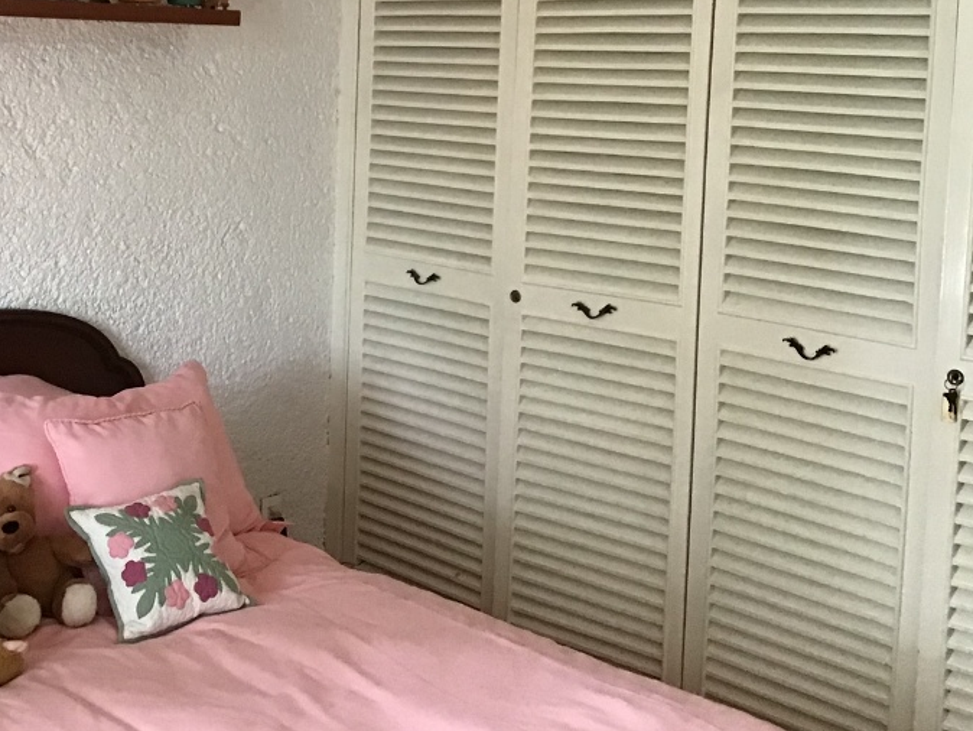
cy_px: 157
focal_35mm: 49
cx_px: 256
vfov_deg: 29.1
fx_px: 1378
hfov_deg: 38.0
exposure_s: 1/30
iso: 200
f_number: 2.4
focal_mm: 3.3
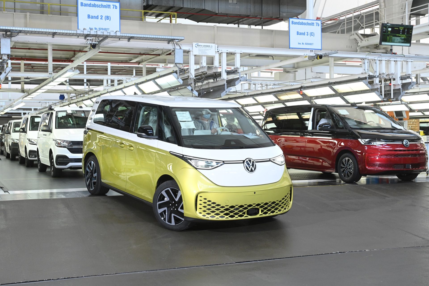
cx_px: 214
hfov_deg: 39.6
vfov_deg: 27.0
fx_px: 596
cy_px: 143
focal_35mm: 50
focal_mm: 50
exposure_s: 1/200
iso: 1600
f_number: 5.6
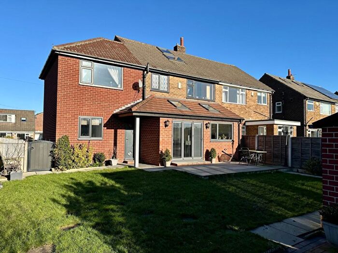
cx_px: 169
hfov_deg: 71.6
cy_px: 126
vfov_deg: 56.8
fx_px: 234
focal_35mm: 24
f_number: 1.78
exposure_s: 1/2967
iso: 80
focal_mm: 6.86
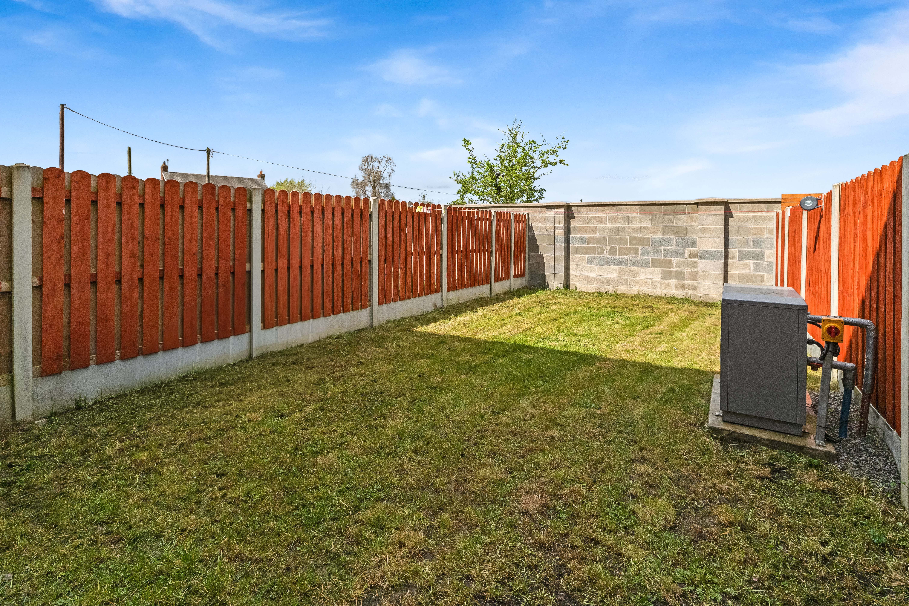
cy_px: 303
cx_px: 454
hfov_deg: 93.3
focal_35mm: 17
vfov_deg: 70.4
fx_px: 429
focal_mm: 17
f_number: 6.3
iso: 640
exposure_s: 1/2000
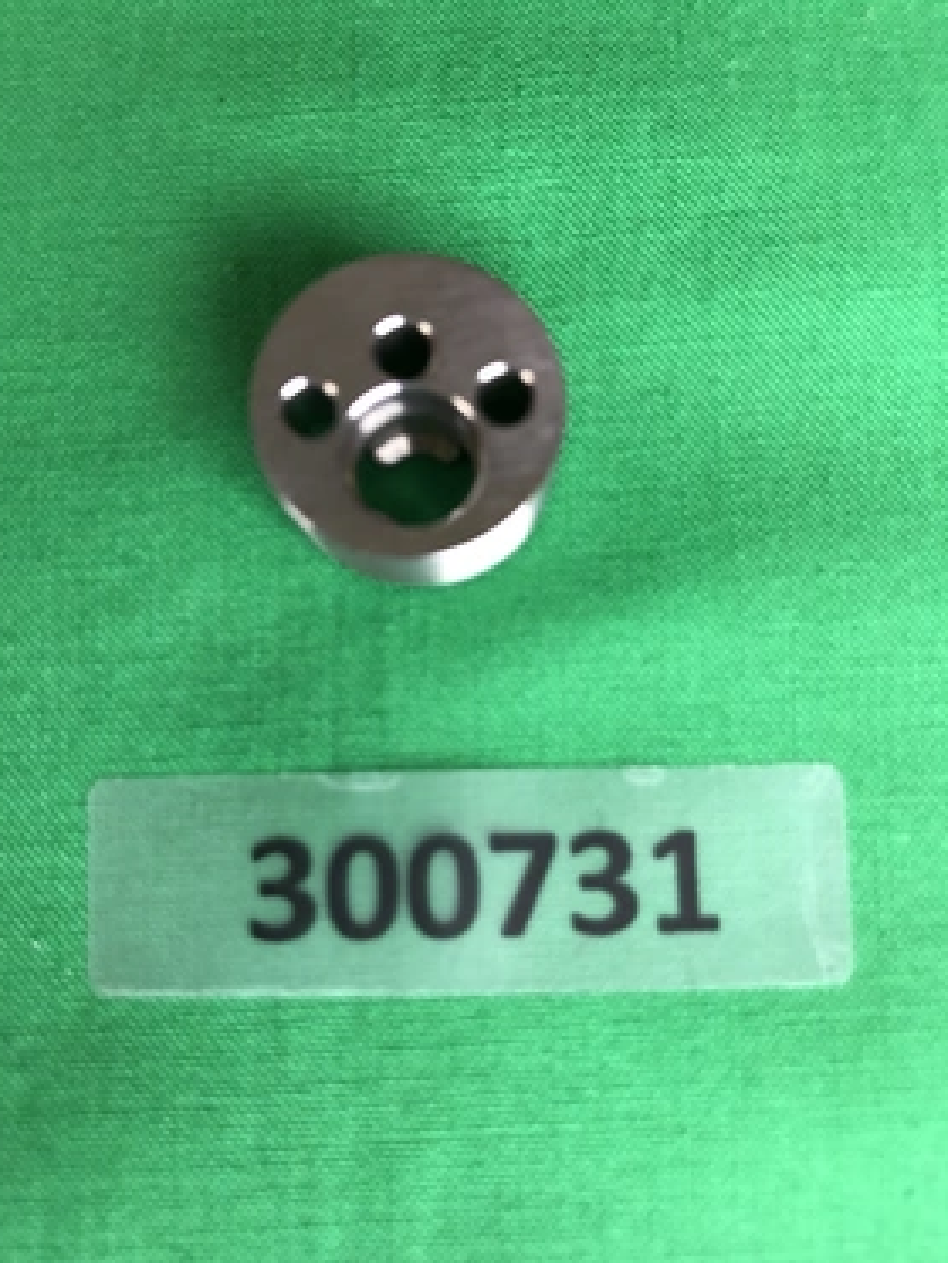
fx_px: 1095
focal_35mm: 30
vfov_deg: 59.9
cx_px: 457
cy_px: 637
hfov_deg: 46.8
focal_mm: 3.99
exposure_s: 1/126
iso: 20
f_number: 1.8
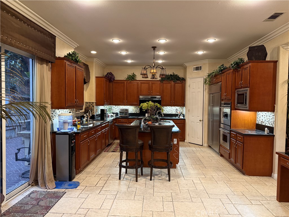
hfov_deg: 71.6
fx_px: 200
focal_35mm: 24
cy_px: 108
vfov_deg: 56.8
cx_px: 144
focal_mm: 6.76
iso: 320
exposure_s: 1/60
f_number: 1.78
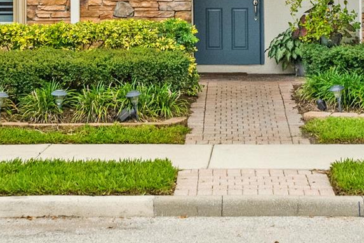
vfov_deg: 11.0
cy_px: -162
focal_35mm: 118
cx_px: 228
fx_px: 1194
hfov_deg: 17.3
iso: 2000
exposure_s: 1/800
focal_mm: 33
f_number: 6.3
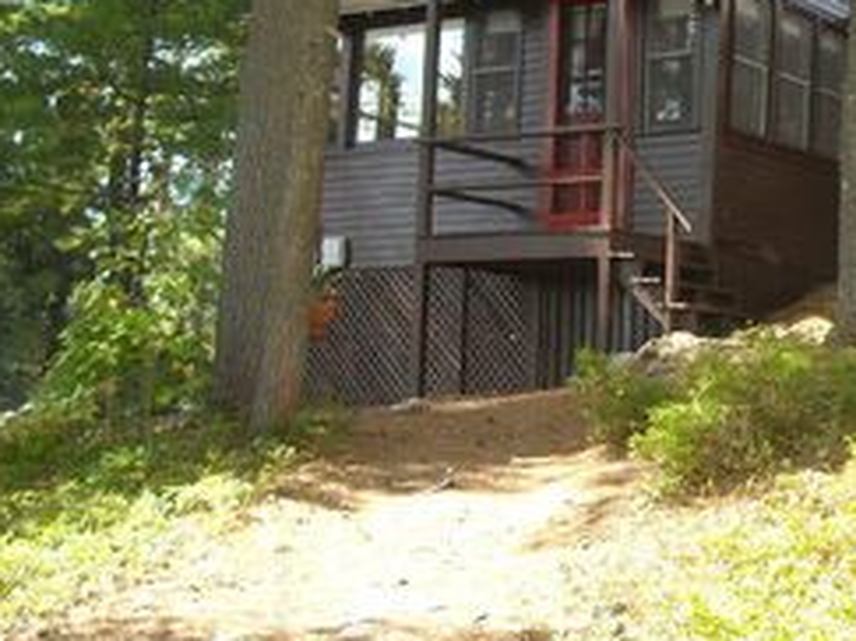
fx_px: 1780
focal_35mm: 72
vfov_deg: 19.9
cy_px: 23
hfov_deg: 26.0
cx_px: 810
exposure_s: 1/250
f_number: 2.8
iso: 161
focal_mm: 5.7
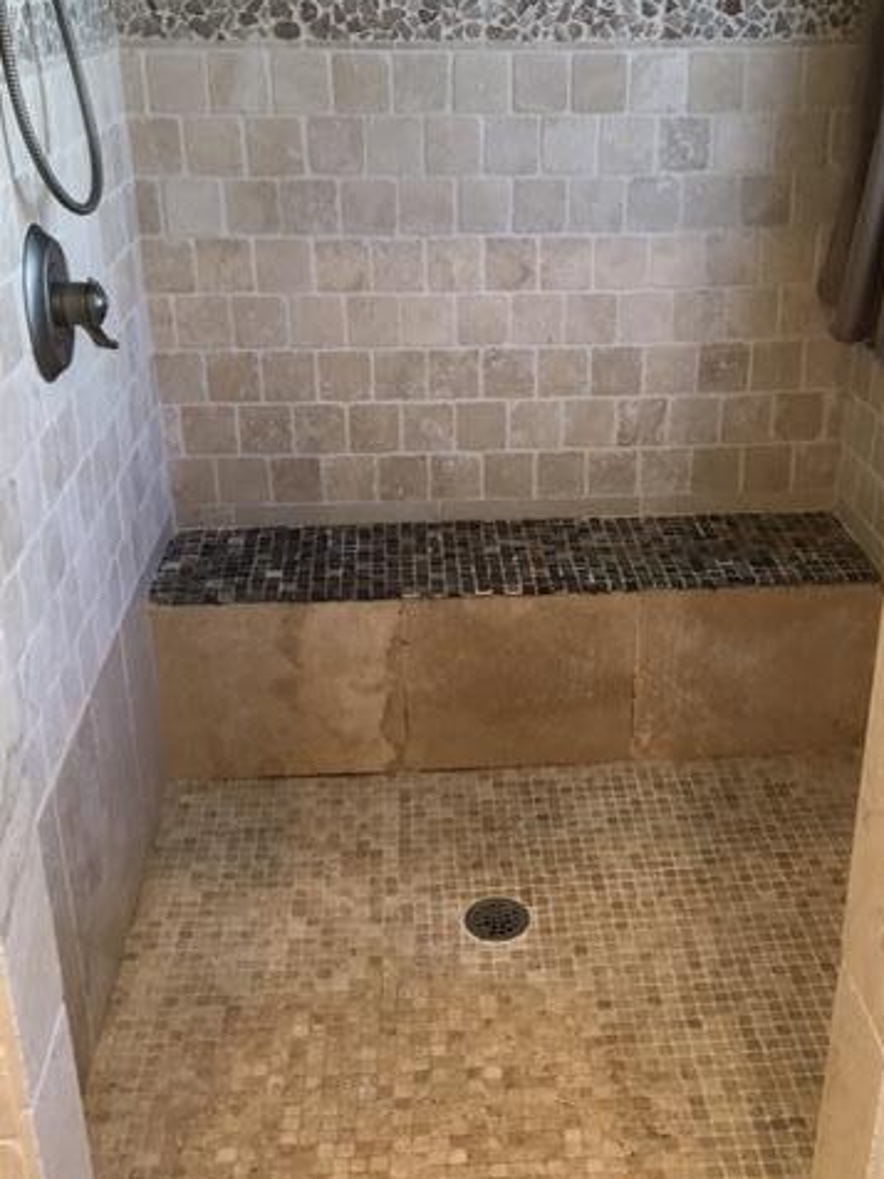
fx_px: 1328
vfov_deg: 47.9
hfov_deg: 36.7
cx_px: 515
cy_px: 580
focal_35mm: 39
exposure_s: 1/30
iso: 100
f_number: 2.2
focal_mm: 4.15
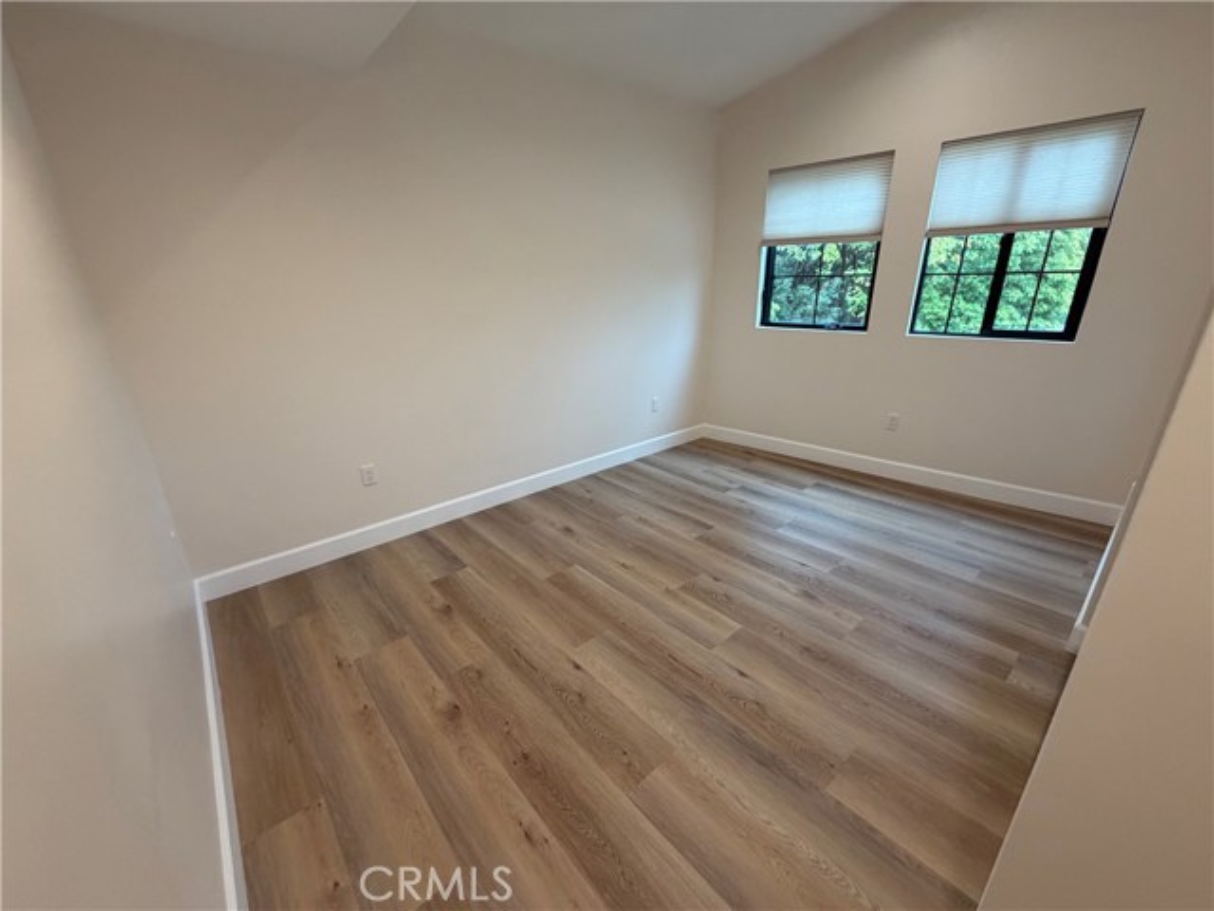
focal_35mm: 14
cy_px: 456
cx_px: 607
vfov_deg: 85.7
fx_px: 491
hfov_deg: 102.1
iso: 250
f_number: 2.2
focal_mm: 2.22
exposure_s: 1/120
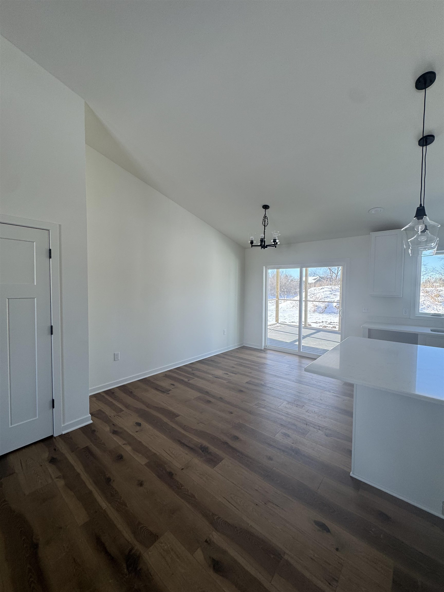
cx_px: 222
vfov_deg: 102.1
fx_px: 239
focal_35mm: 14
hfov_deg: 85.7
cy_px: 296
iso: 40
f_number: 2.2
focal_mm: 2.22
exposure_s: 1/115
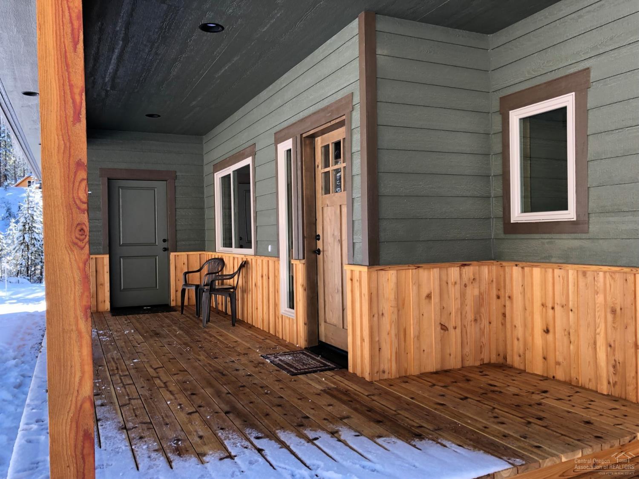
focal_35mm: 28
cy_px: 240
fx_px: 517
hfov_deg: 63.5
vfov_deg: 49.7
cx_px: 320
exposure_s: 1/120
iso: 25
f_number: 1.8
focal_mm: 4
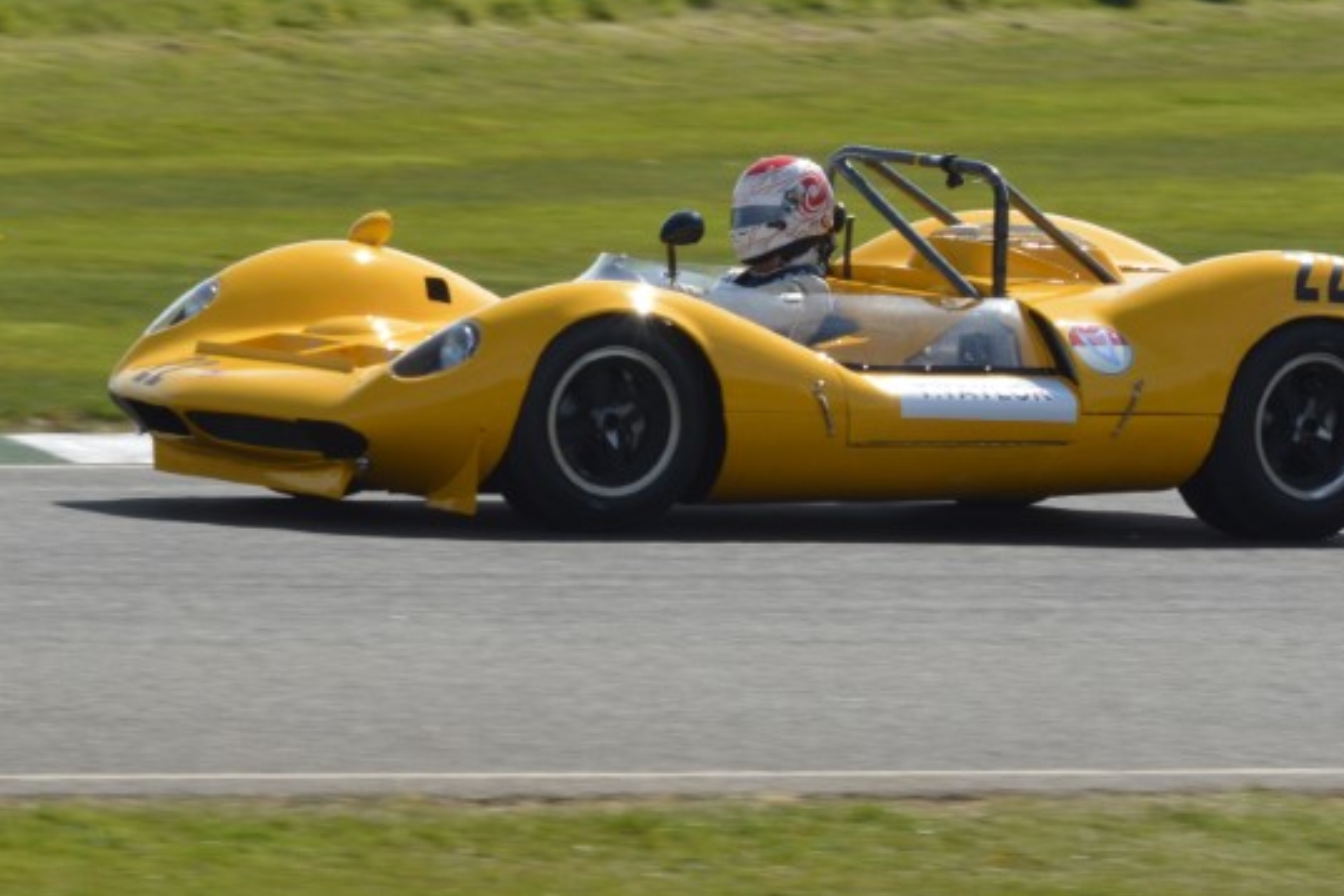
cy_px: 389
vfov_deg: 3.9
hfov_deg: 5.9
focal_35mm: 352
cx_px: 736
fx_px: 13140
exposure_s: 1/400
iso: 400
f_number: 13
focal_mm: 180
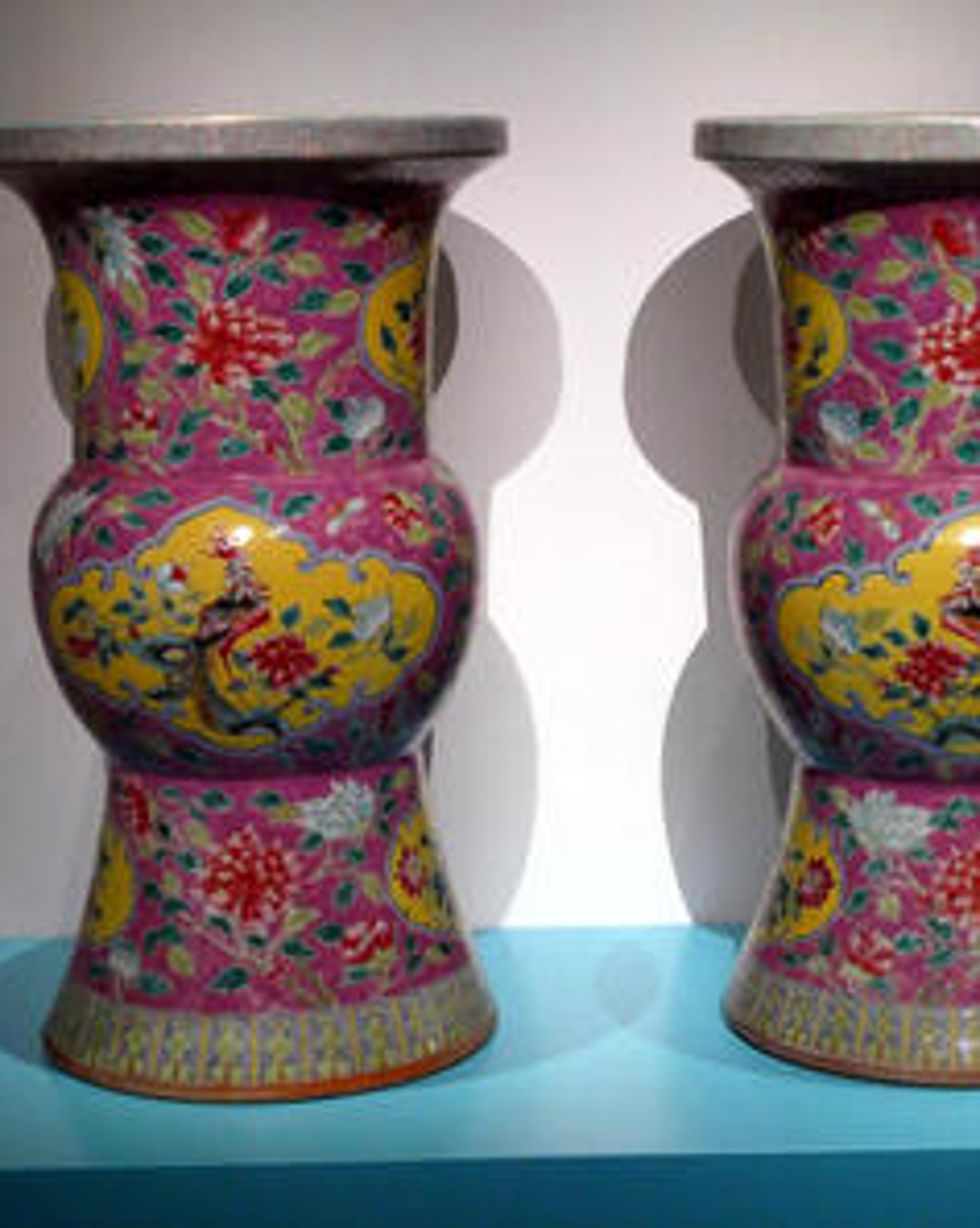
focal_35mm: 75
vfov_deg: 25.4
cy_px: 616
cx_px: 554
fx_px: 2723
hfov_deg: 20.4
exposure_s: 1/80
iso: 640
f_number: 4.2
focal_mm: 10.3
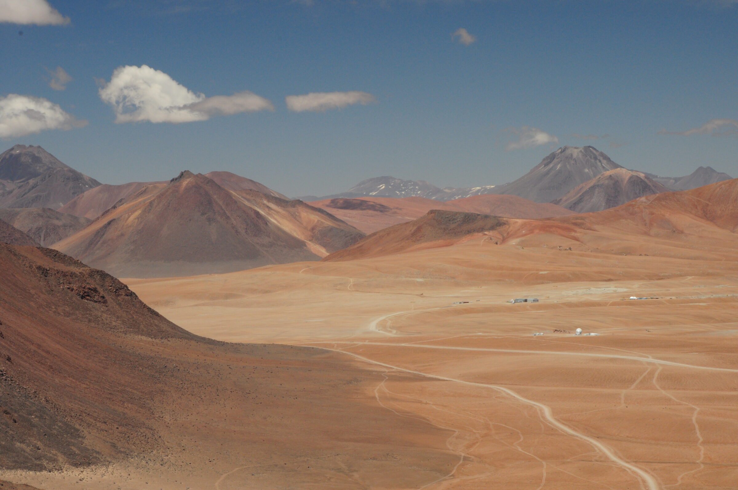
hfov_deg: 15.2
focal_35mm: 135
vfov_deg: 10.1
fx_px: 2764
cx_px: 369
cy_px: 245
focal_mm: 90
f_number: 20
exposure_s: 1/125
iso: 450
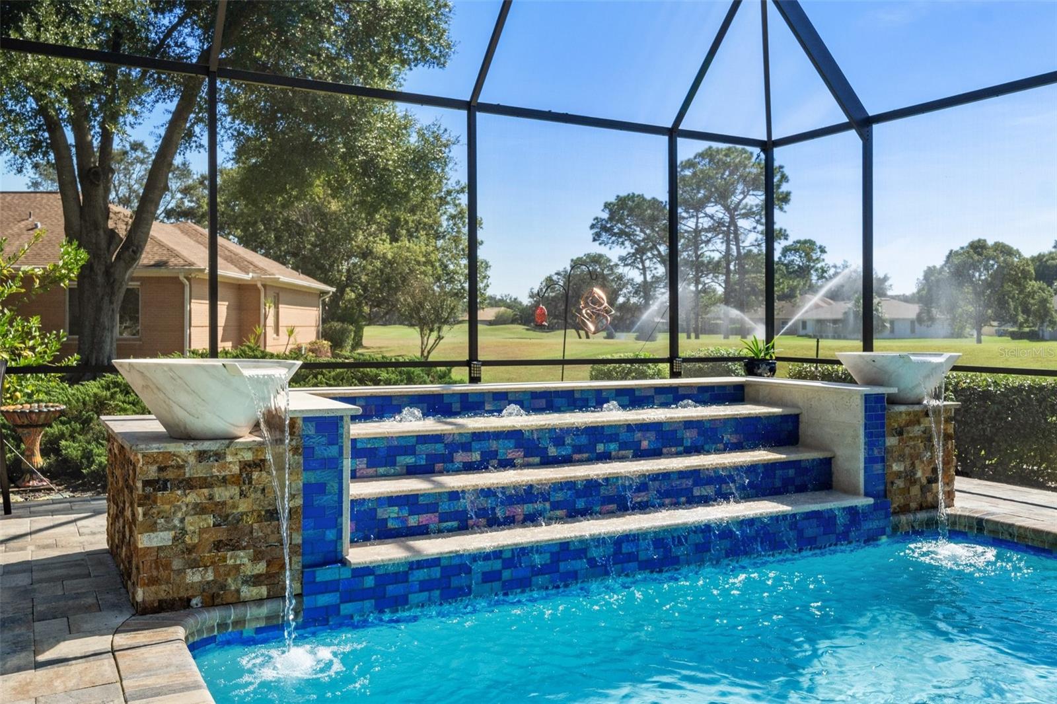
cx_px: 528
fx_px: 881
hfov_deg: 61.9
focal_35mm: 30
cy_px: 352
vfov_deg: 43.6
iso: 320
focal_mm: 20
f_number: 8
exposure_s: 1/500
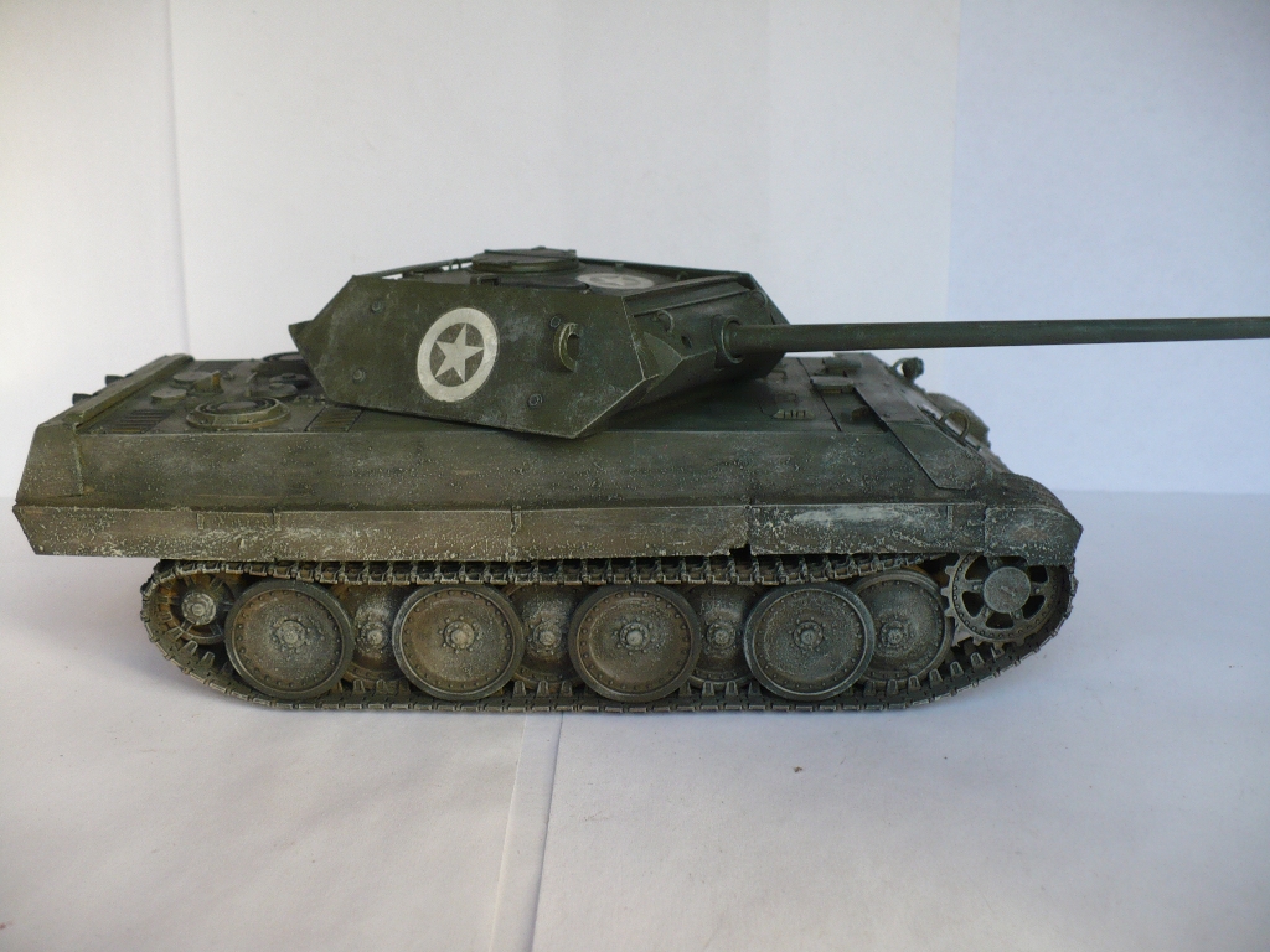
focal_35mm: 37
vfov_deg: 38.7
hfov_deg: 50.1
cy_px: 476
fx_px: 1357
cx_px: 635
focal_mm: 6.1
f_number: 2.8
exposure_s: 1/80
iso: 100
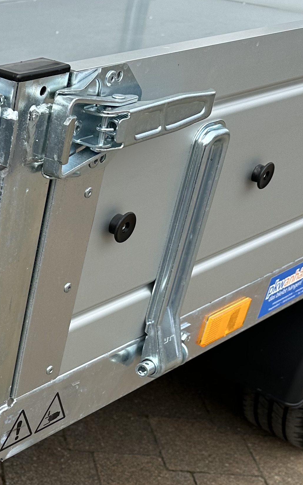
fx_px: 819
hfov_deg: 18.3
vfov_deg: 32.3
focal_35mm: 62
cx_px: -168
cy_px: 372
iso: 80
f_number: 1.78
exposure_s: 1/1949
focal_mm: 6.86
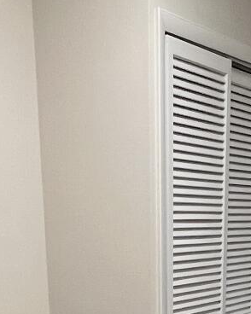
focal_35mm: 69
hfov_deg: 22.1
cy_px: 449
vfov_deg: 23.1
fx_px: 641
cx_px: 132
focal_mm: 1.57
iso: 200
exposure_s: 1/120
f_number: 1.8
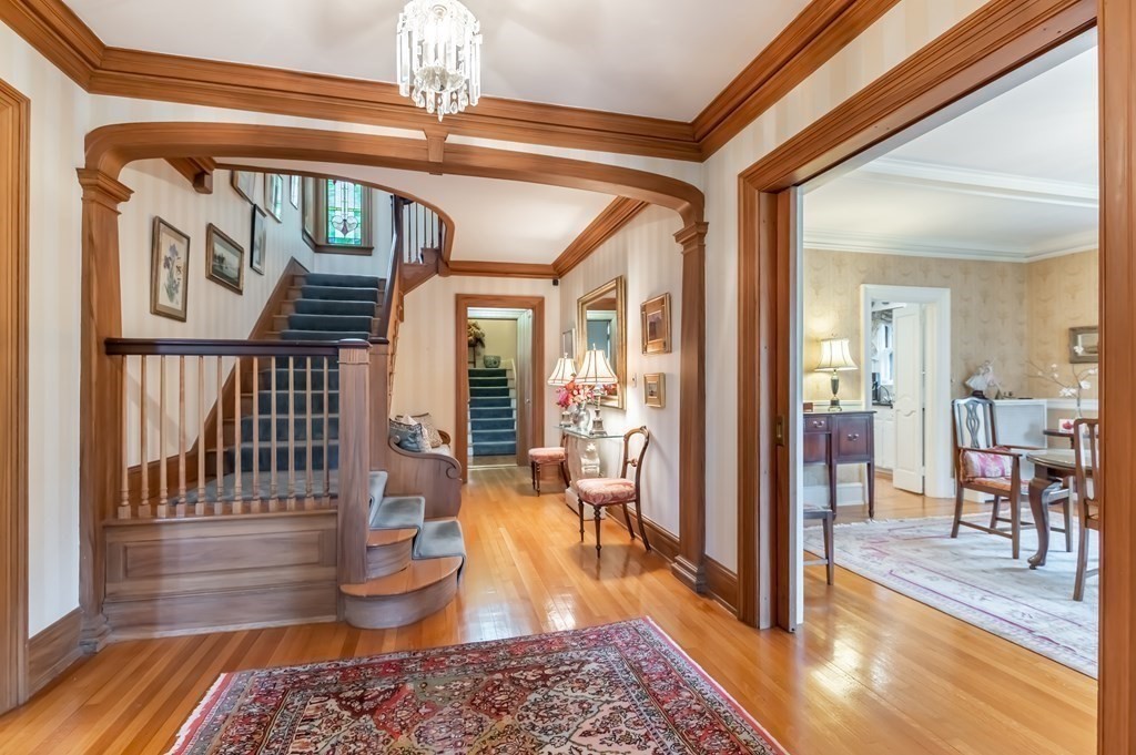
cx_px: 568
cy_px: 378
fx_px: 504
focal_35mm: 16
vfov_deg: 73.7
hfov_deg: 96.8
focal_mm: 16
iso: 640
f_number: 5
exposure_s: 1/125
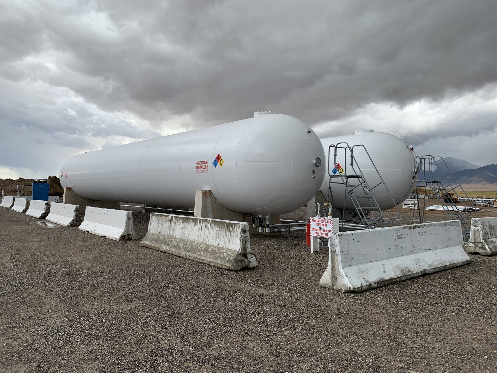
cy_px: 186
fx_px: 373
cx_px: 248
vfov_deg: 53.1
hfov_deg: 67.3
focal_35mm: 26
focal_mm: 4.25
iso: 25
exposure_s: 1/789
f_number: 1.8
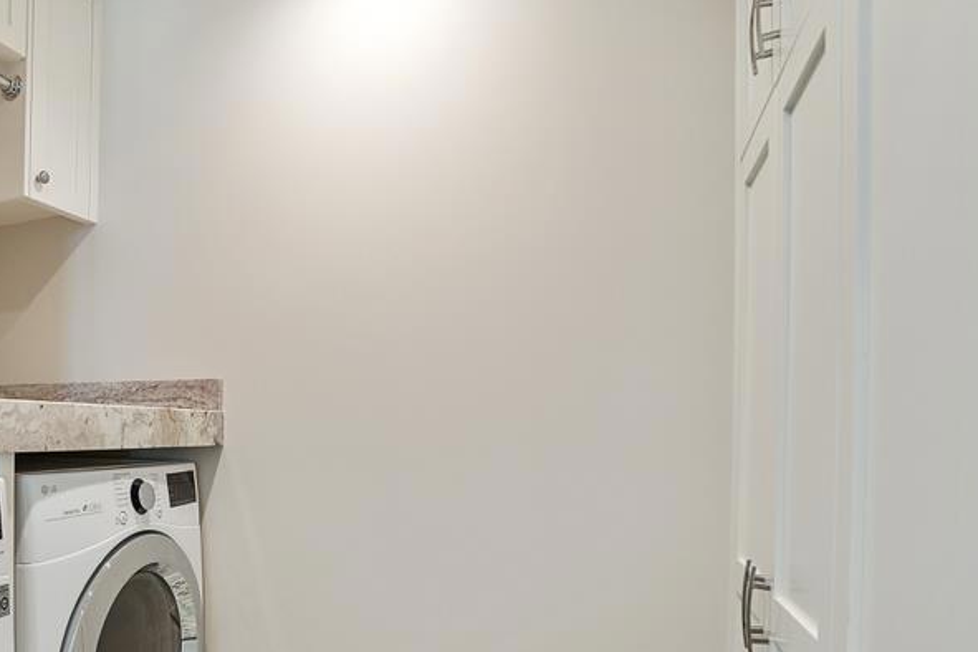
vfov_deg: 48.8
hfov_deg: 62.5
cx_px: 174
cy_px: 428
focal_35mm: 26
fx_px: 706
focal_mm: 10
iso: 100
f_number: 7.1
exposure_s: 1/5
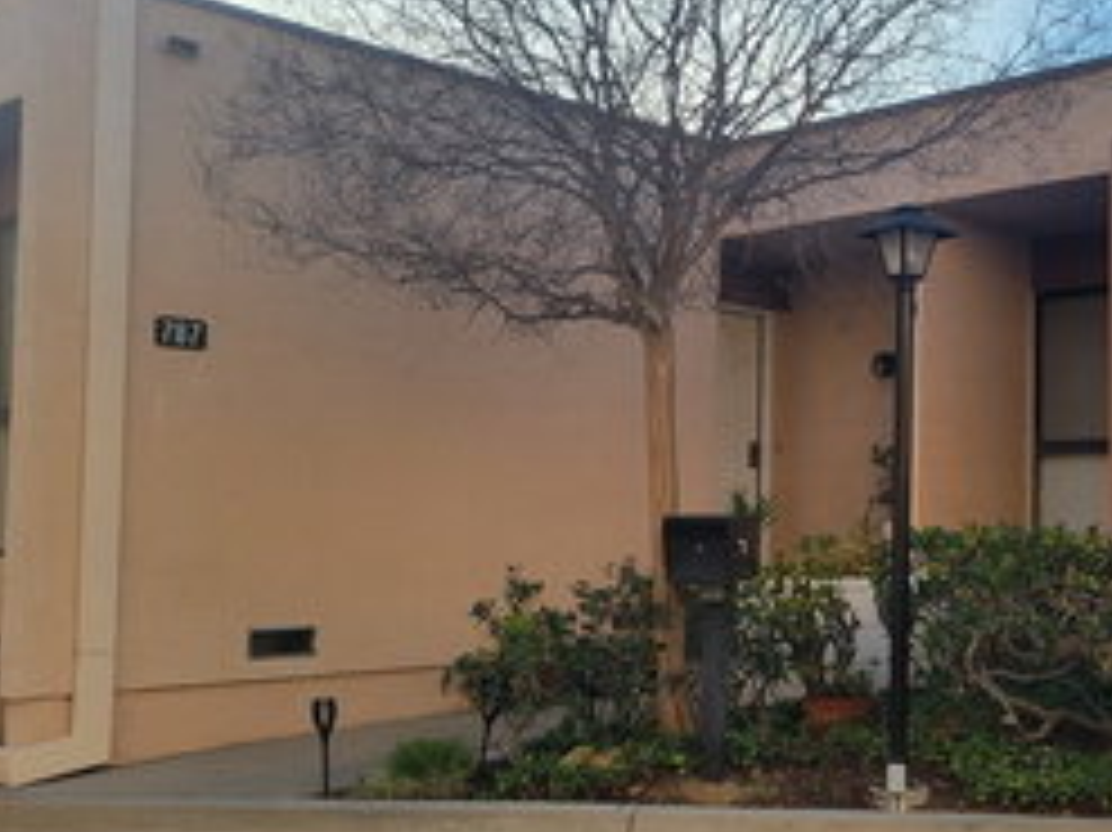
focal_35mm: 45
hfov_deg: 40.7
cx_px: 853
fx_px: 1445
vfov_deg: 32.1
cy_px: 490
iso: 40
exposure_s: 1/503
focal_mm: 5.4
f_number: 1.8
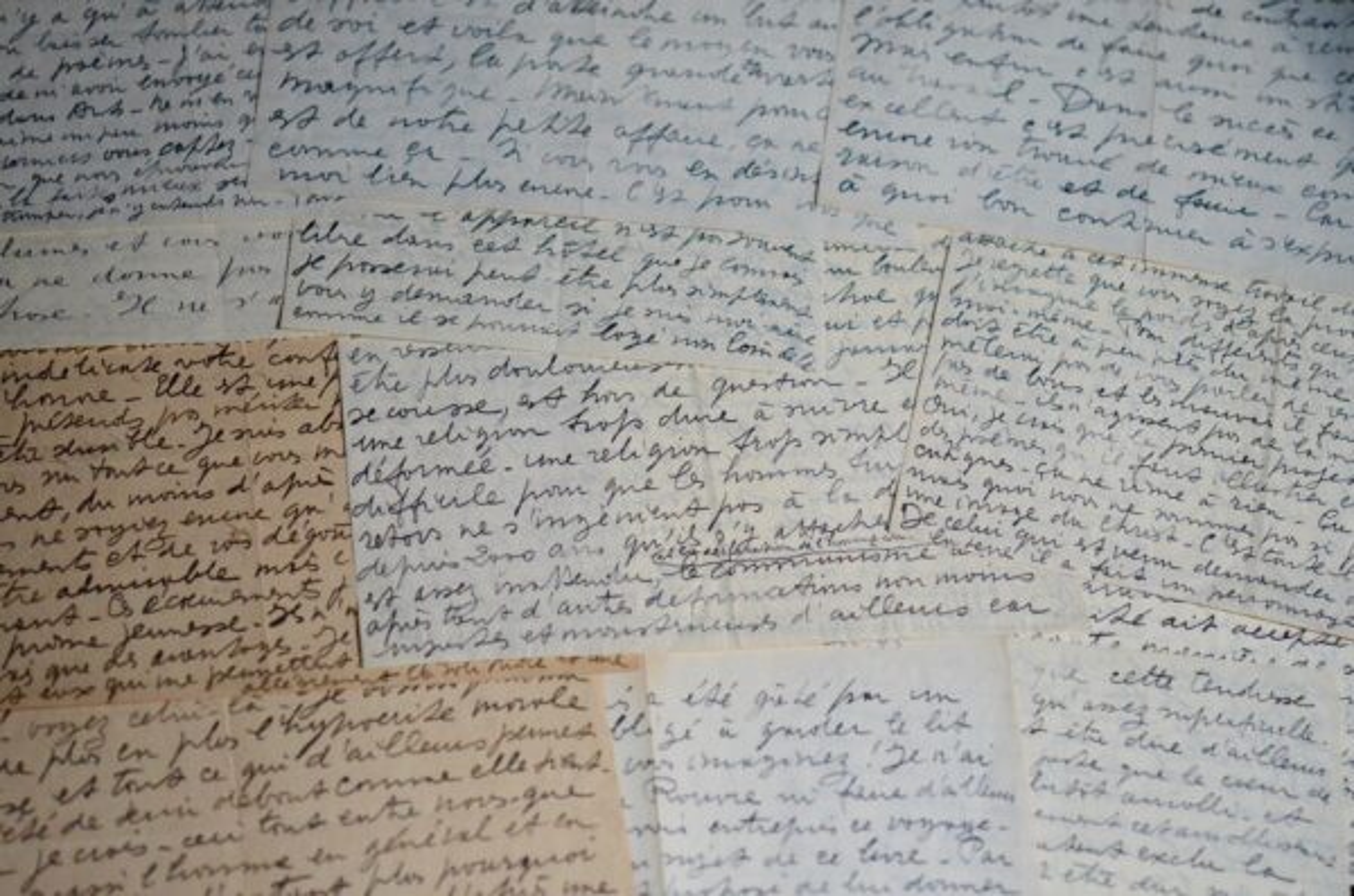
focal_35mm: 90
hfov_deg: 22.7
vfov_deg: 15.1
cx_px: 677
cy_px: 448
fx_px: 3377
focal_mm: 60
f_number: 3.2
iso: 4000
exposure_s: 1/320
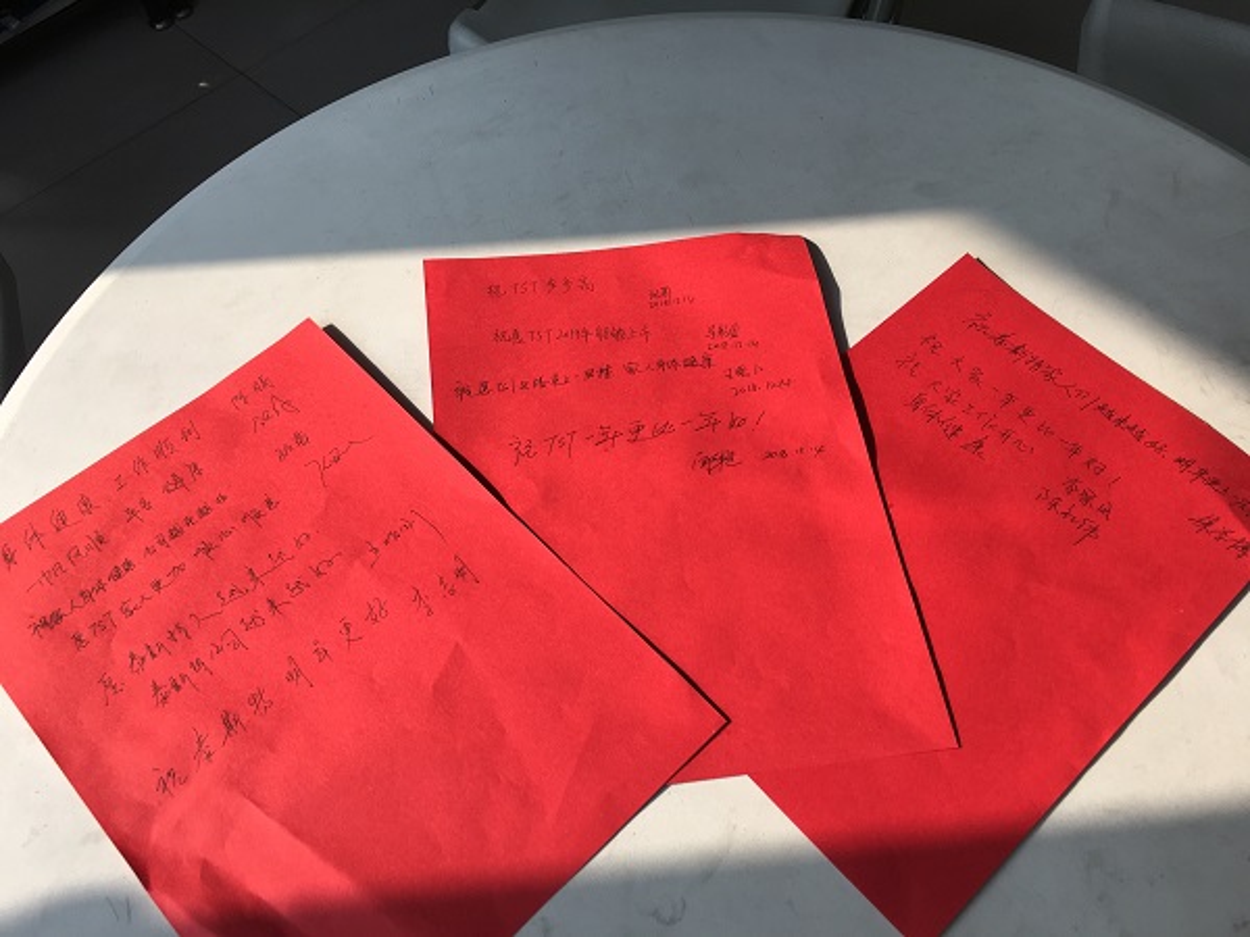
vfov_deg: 48.2
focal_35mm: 29
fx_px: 1047
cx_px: 625
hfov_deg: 61.7
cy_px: 468
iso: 25
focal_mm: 4.15
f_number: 2.2
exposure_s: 1/407
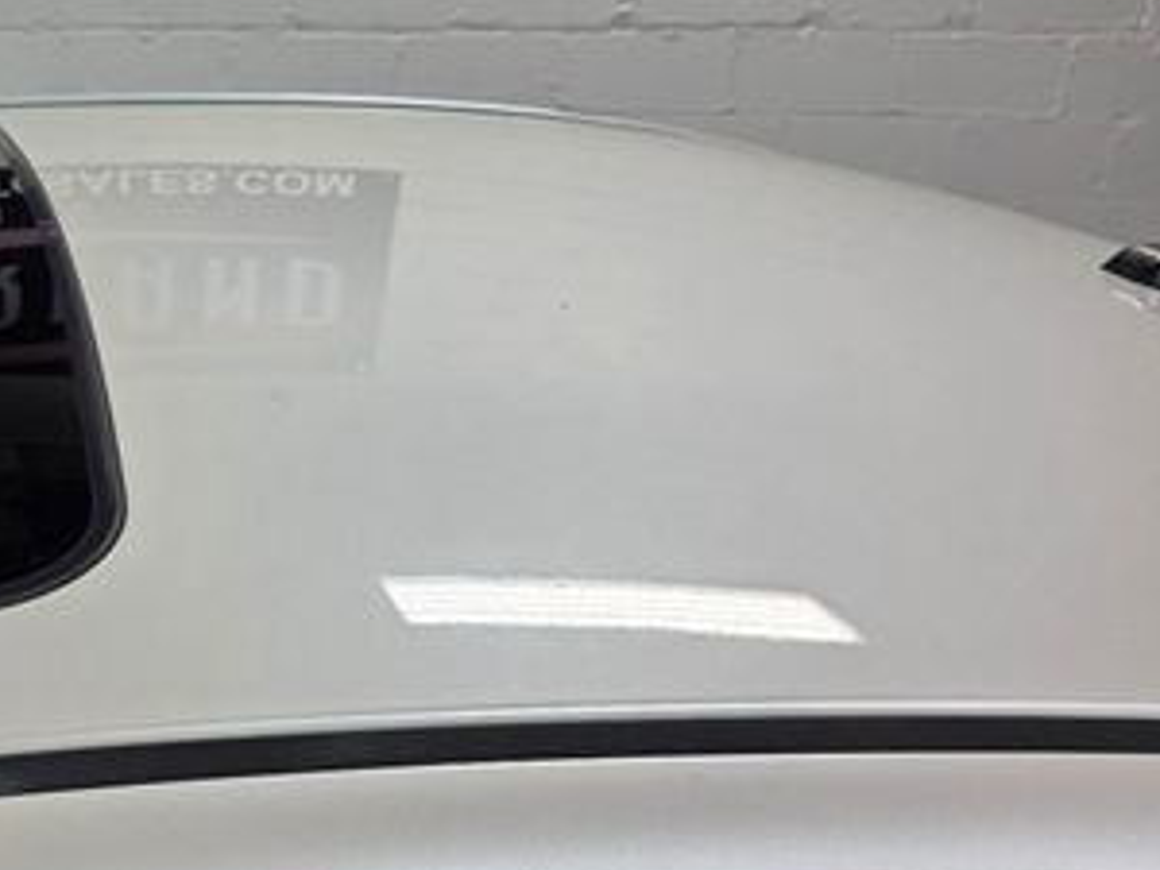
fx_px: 1642
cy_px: 371
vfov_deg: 29.6
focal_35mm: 49
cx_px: -39
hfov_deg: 34.8
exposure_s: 1/120
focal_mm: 6.3
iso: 32
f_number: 1.7
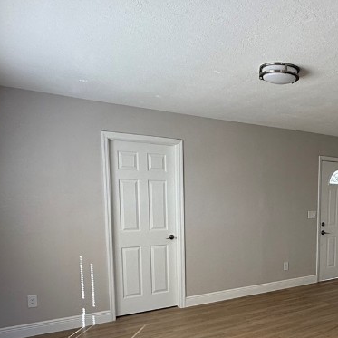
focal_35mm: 34
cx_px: 296
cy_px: 244
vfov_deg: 47.1
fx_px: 376
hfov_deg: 44.6
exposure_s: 1/115
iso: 64
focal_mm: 2.22
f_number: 2.2
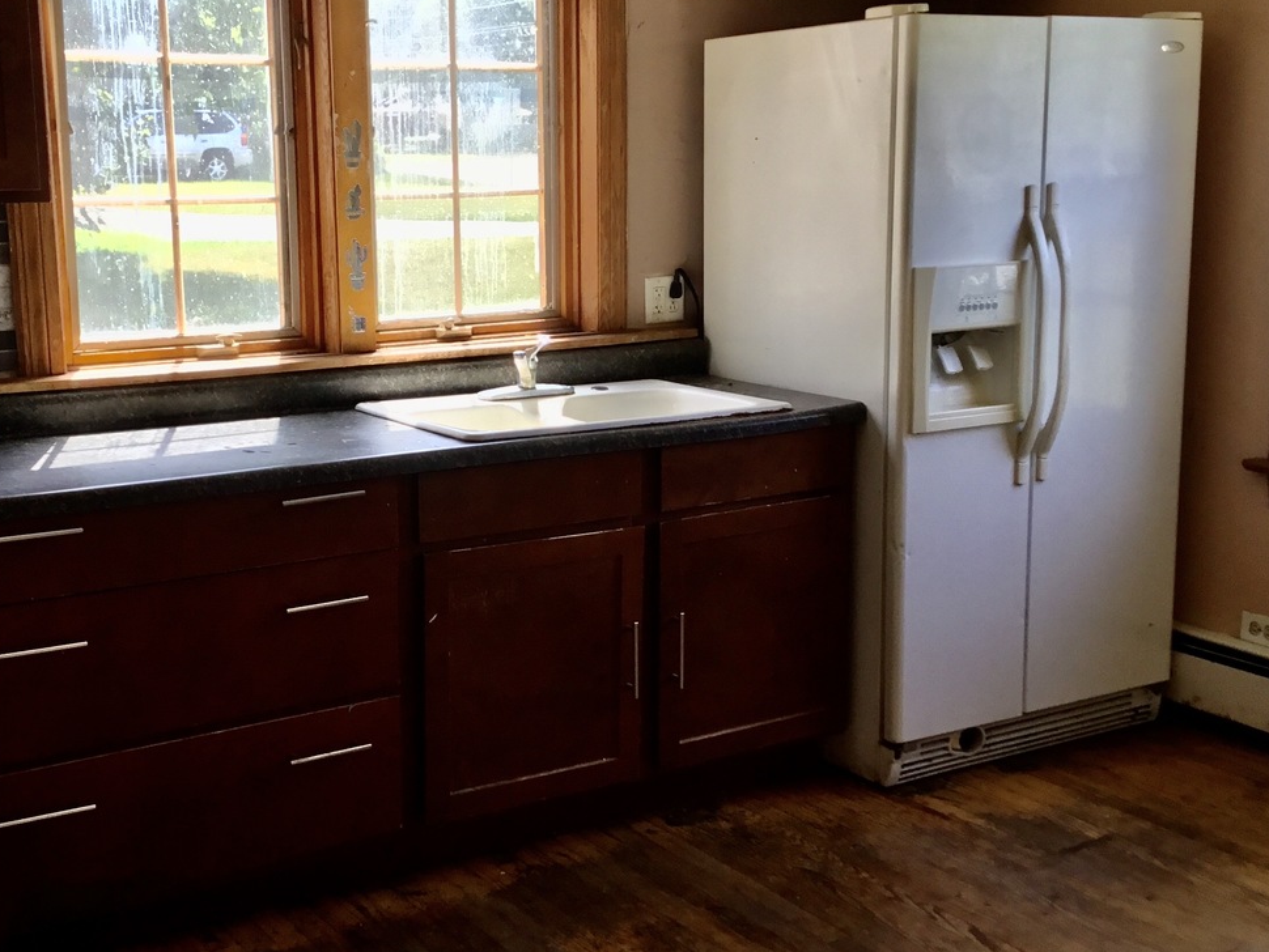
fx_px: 1687
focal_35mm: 46
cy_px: 446
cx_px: 546
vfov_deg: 31.5
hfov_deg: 41.1
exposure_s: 1/60
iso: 32
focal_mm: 3.3
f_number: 2.4
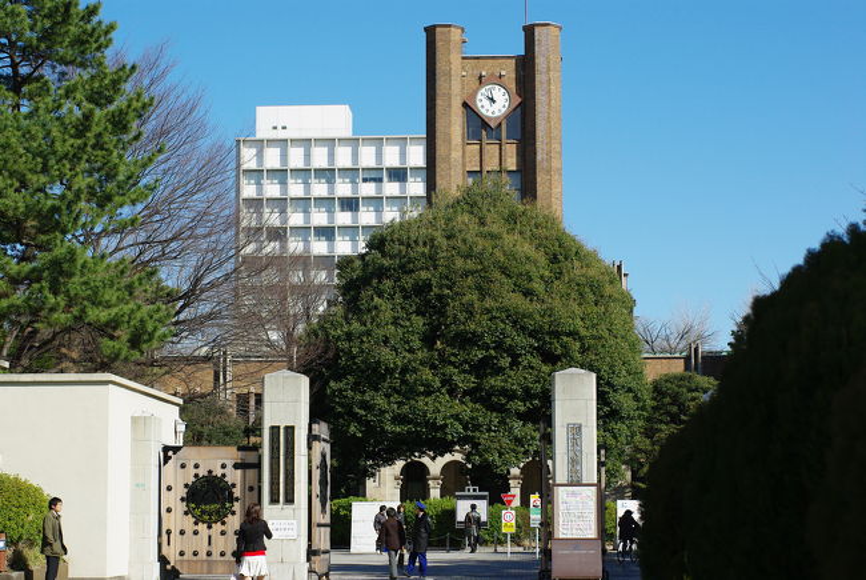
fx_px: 1806
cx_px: 433
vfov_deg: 18.2
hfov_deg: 27.0
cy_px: 290
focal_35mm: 75
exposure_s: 1/1000
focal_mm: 50
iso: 200
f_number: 4.5
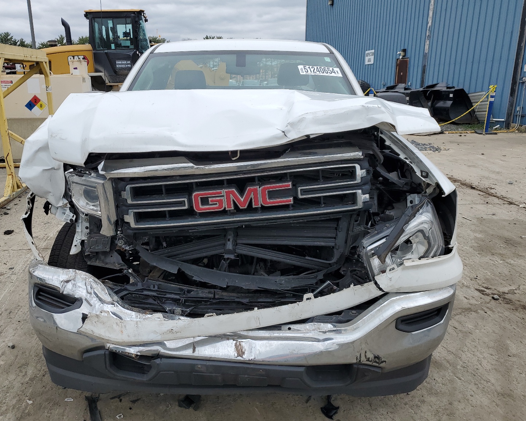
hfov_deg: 62.1
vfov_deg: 51.5
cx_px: 239
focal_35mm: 28
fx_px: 436
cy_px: 211
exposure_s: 1/2500
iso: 50
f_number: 1.5
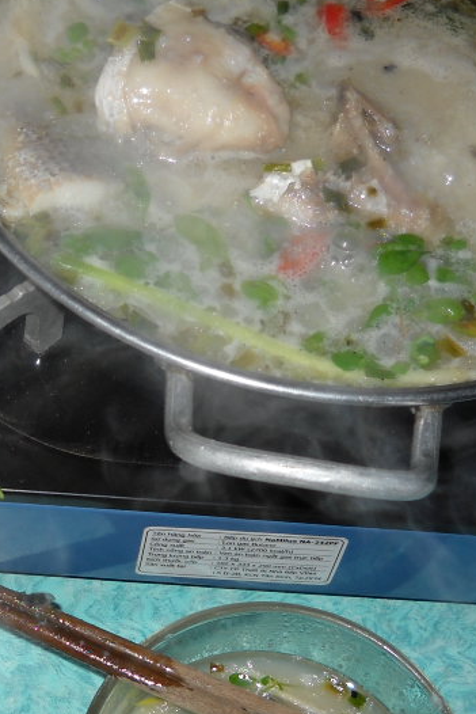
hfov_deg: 16.2
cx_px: 18
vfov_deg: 24.3
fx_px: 1645
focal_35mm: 83
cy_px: 501
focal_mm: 6.72
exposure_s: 1/30
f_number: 3.1
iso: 64
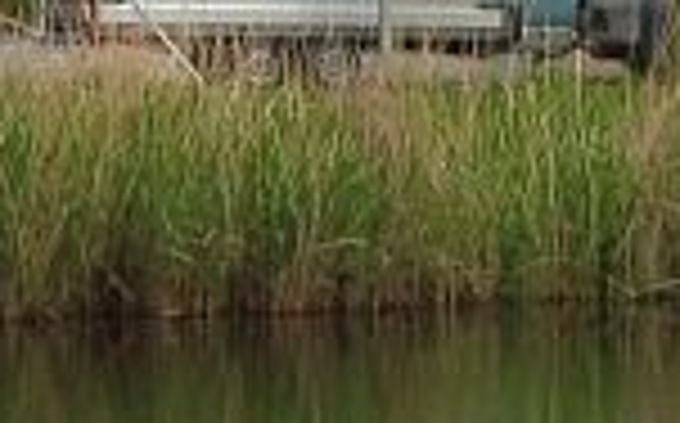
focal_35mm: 389
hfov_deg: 5.4
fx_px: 7201
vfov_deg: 3.3
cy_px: -958
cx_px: 572
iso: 100
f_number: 6.3
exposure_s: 1/320
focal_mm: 9.7
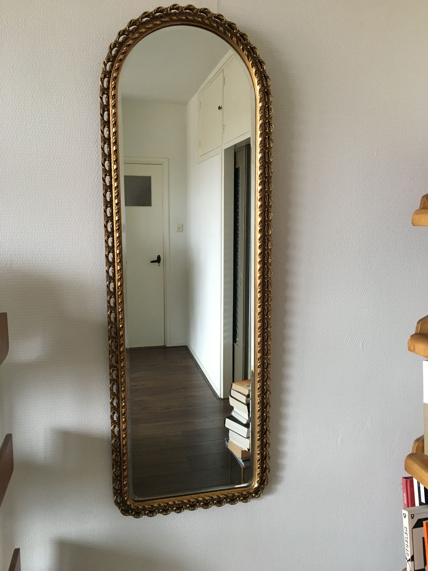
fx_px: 478
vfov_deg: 61.7
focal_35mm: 29
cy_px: 286
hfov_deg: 48.2
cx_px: 214
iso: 200
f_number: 2.2
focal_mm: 4.15
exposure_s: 1/33
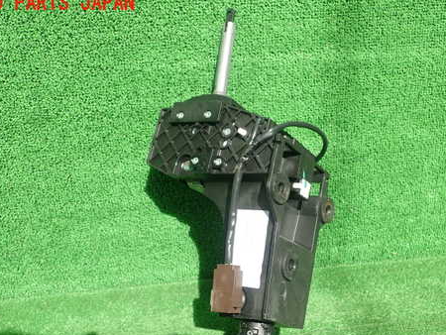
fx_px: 516
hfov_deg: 46.7
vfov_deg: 35.7
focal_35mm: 40
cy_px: 214
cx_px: 252
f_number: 2.3
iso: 100
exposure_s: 1/200
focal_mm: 5.5
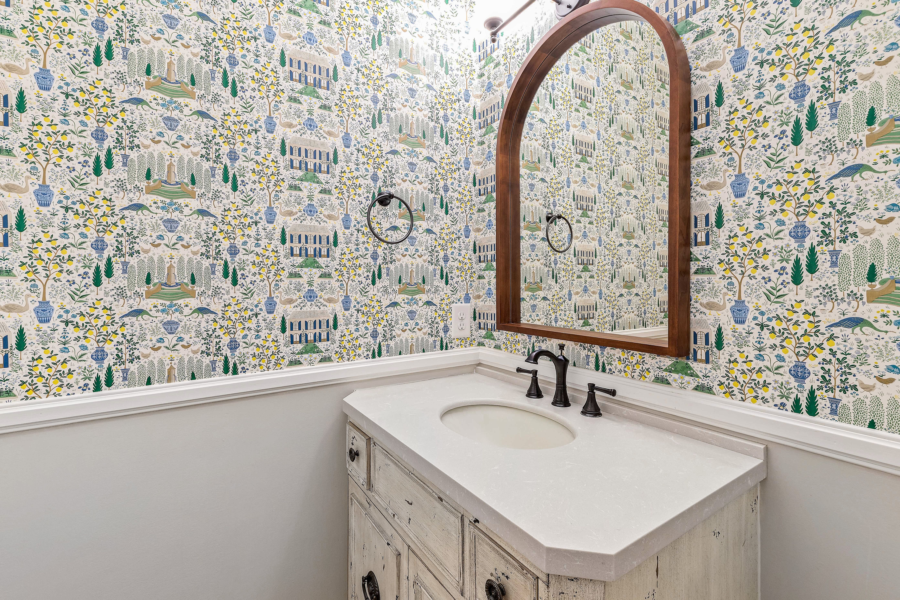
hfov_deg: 100.4
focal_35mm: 15
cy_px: 300
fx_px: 375
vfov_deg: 77.3
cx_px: 450
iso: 100
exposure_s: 1
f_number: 9
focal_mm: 10
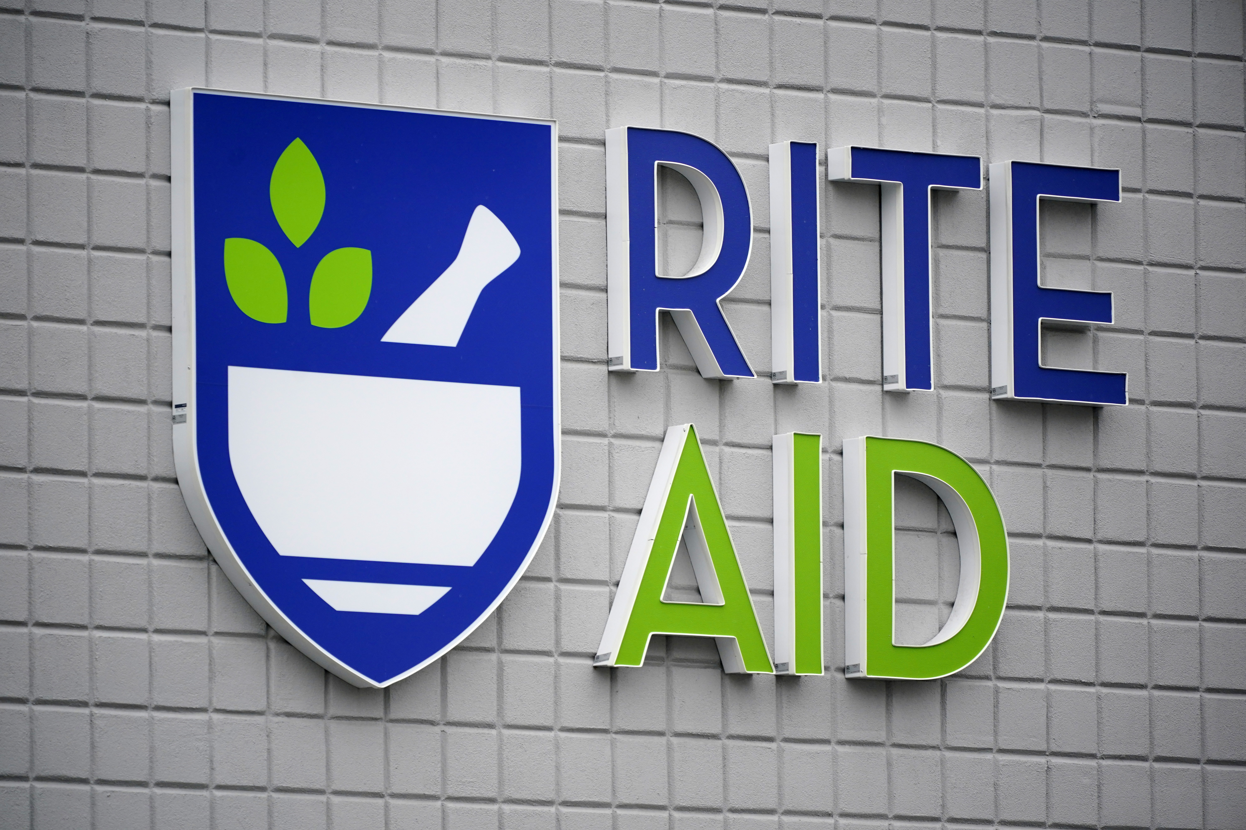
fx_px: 12805
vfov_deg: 3.7
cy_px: 415
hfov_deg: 5.6
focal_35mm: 370
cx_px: 623
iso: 800
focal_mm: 370
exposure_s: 1/500
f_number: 5.6
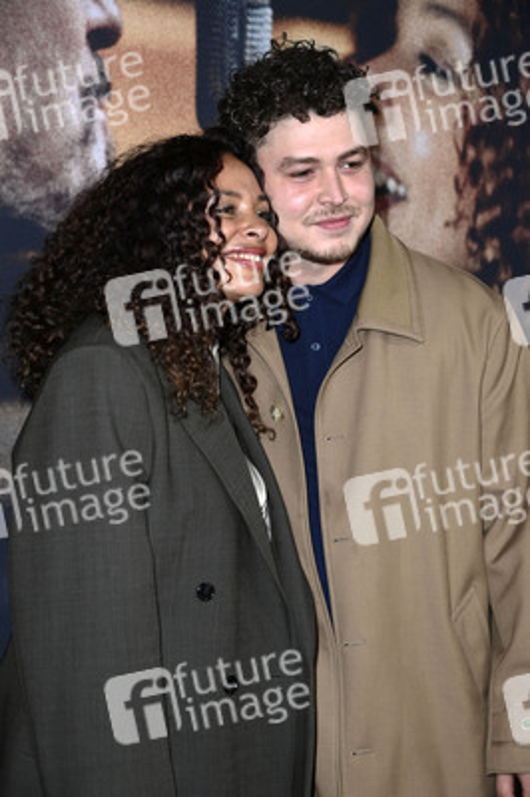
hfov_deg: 16.6
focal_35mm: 82
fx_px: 1814
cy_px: 398
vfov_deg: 24.8
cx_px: 265
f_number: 5.6
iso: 1000
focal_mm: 82
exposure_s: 1/250
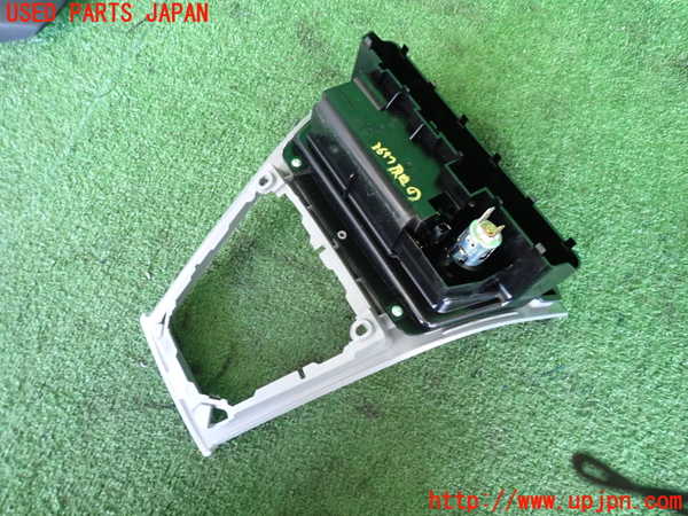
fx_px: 497
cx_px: 344
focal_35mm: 25
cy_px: 258
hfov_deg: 69.4
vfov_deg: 54.9
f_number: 2
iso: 640
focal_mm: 4.5
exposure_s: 1/30
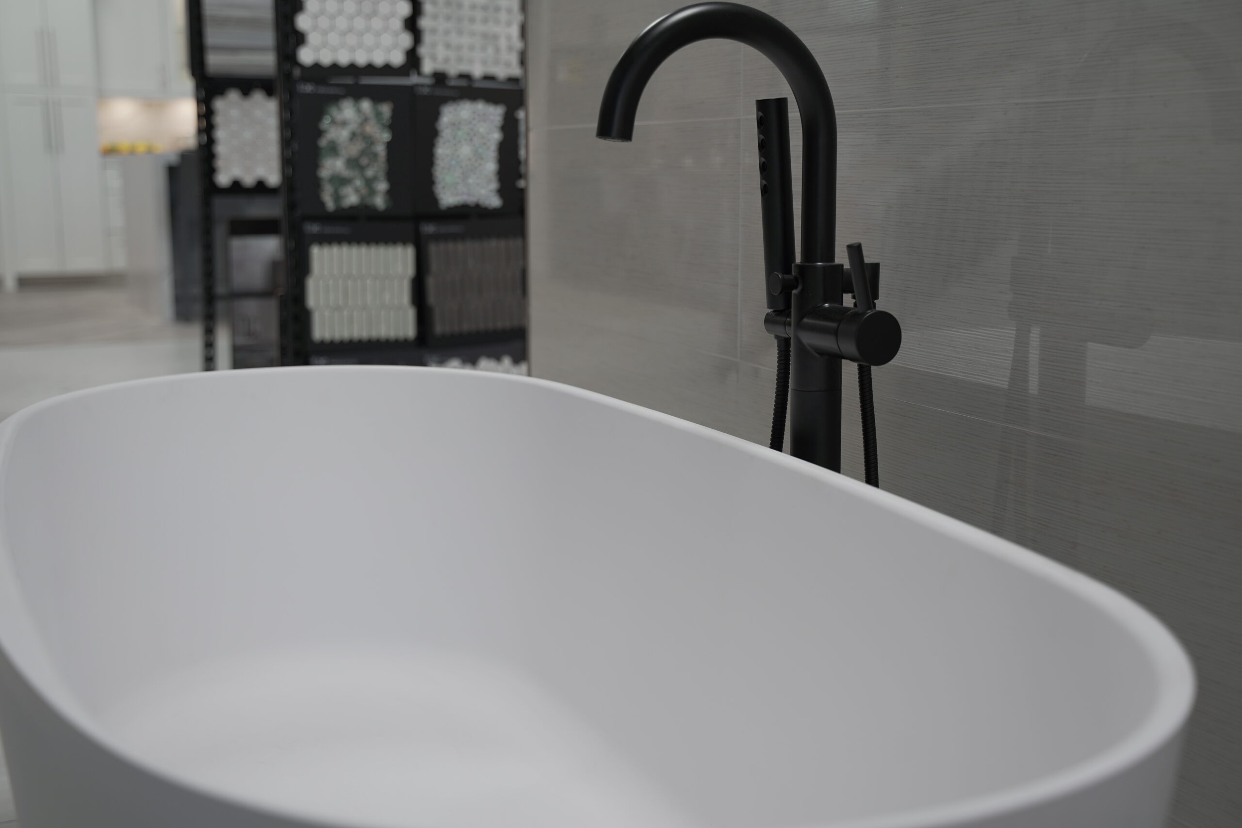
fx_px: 1552
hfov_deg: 43.6
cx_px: 621
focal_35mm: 45
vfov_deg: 29.9
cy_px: 414
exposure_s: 1/60
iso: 200
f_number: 3.2
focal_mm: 45
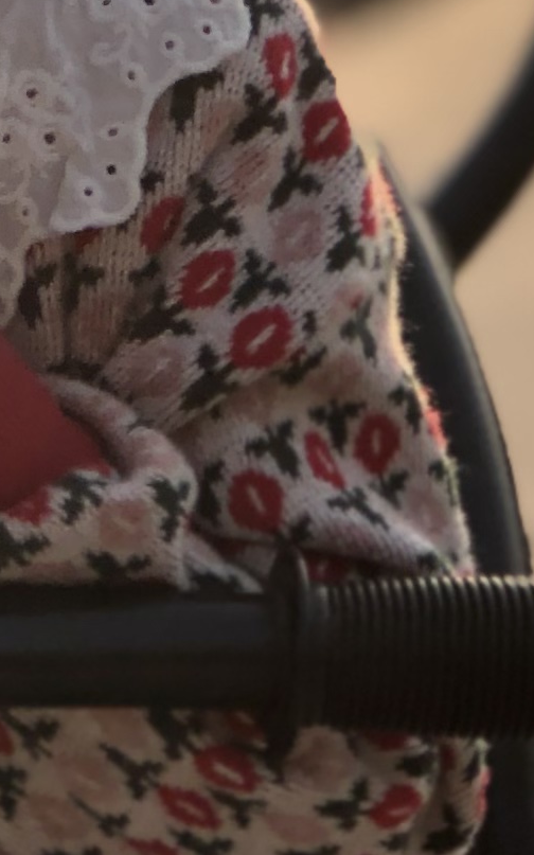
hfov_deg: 4.3
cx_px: -113
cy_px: -296
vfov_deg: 6.9
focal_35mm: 302
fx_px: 7036
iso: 20
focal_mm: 6.6
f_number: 2.8
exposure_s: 1/257
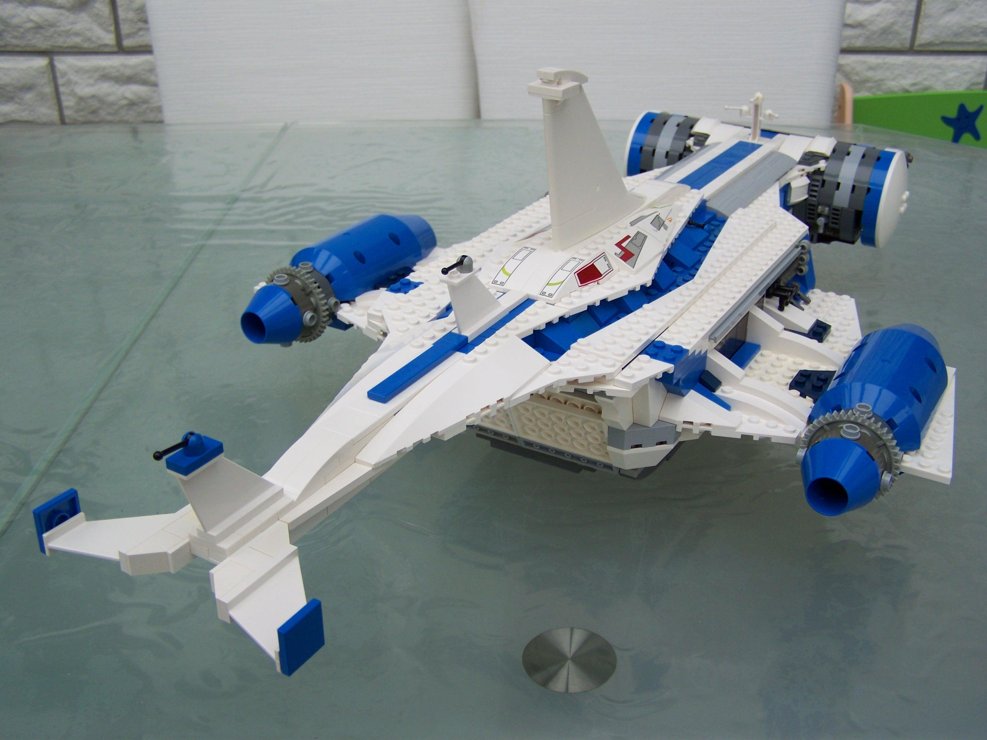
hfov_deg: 49.0
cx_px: 494
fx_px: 1083
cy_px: 370
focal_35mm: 38
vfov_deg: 37.7
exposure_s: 1/250
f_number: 2.8
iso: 64
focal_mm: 6.3
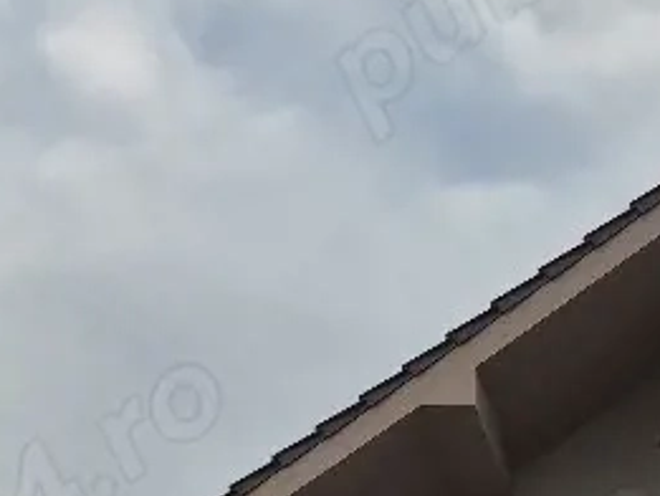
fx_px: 1679
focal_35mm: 88
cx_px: 116
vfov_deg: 16.2
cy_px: 585
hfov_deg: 21.9
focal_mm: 5.4
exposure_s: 1/370
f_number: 1.8
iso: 25
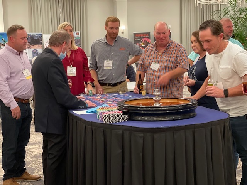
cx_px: 124
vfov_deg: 22.9
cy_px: 92
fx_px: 457
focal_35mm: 64
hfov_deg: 30.3
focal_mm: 7.5
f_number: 2.2
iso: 400
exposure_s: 1/24
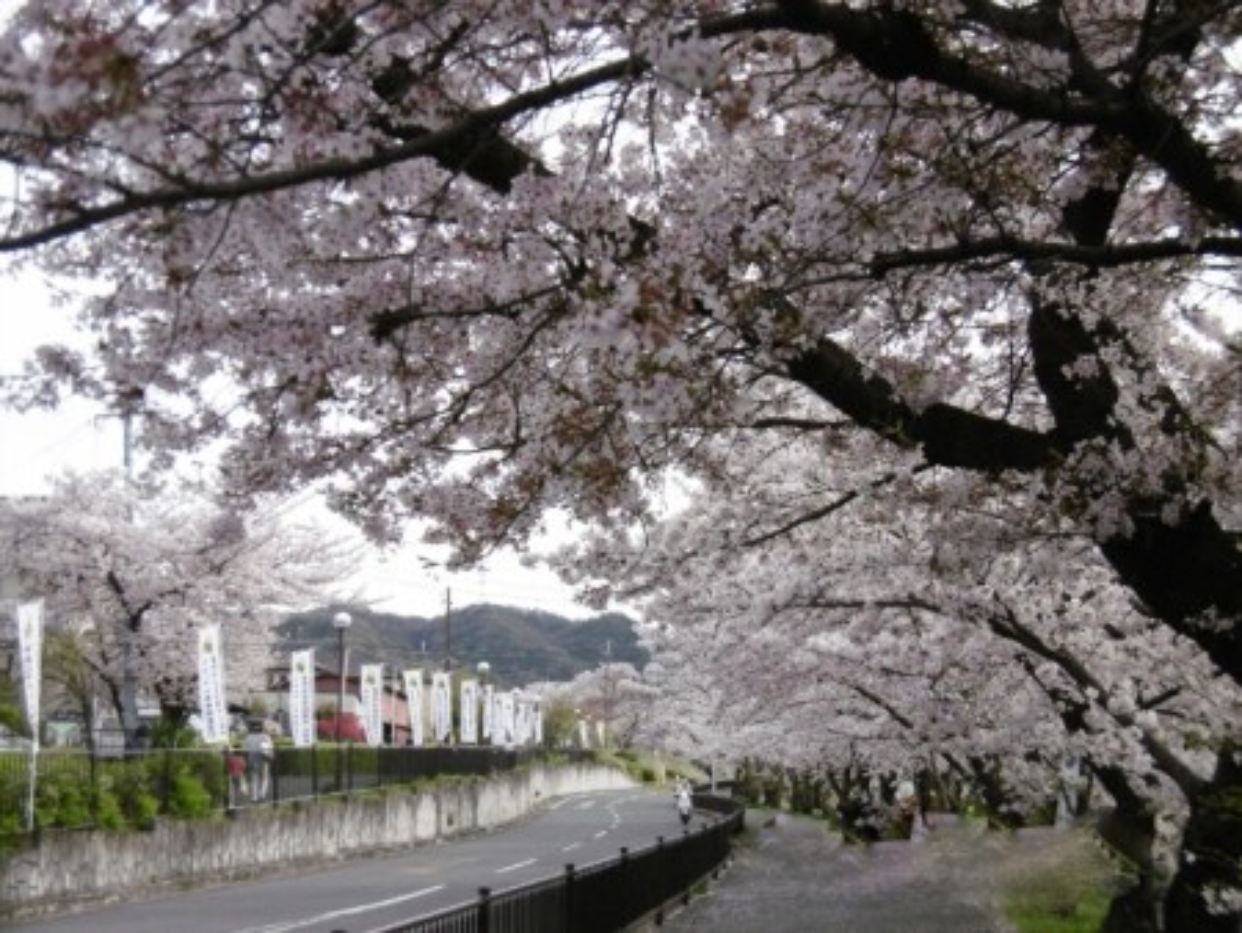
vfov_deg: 24.8
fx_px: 2118
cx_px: 621
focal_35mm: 59
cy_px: 466
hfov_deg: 32.7
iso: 400
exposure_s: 1/250
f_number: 10.5
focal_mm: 10.5
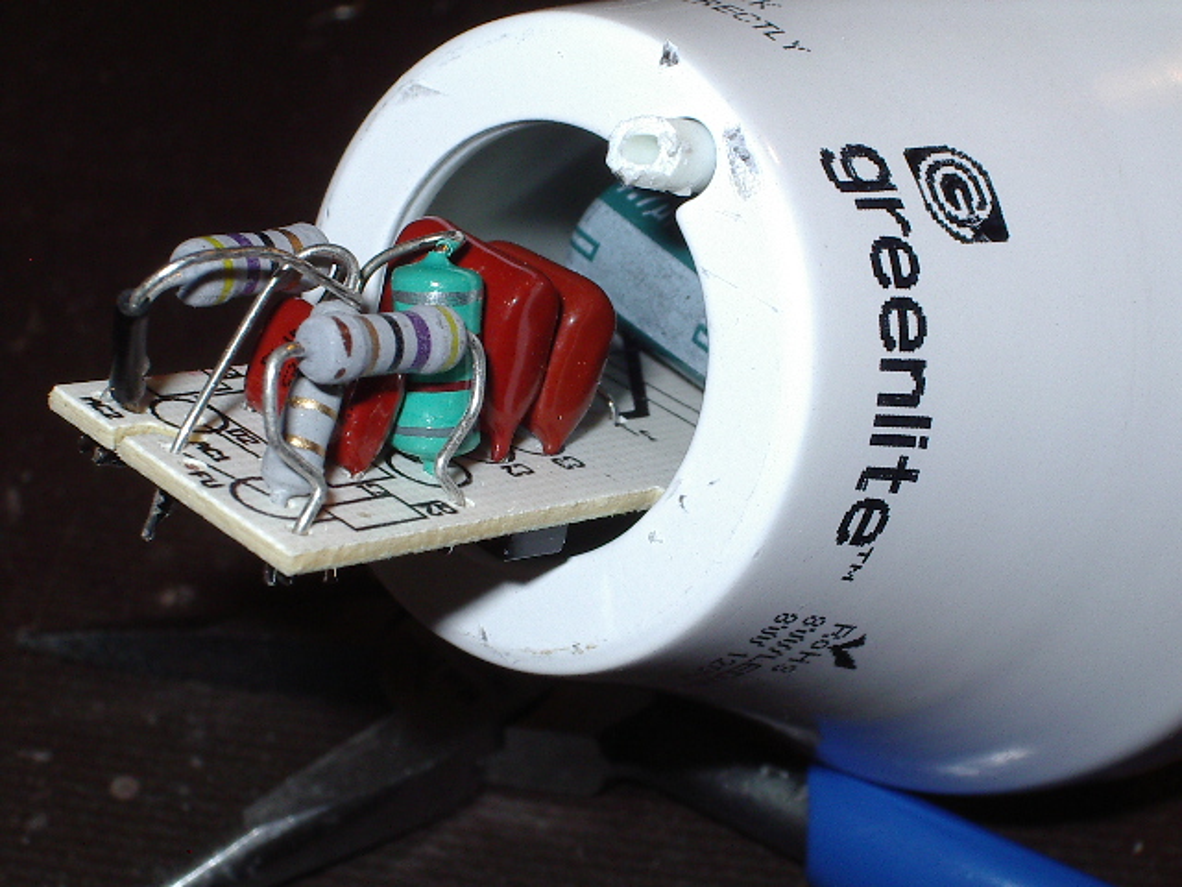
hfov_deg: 22.3
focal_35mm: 88
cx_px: 591
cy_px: 444
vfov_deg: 16.8
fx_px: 3005
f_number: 7.6
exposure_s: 1/80
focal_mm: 13.3
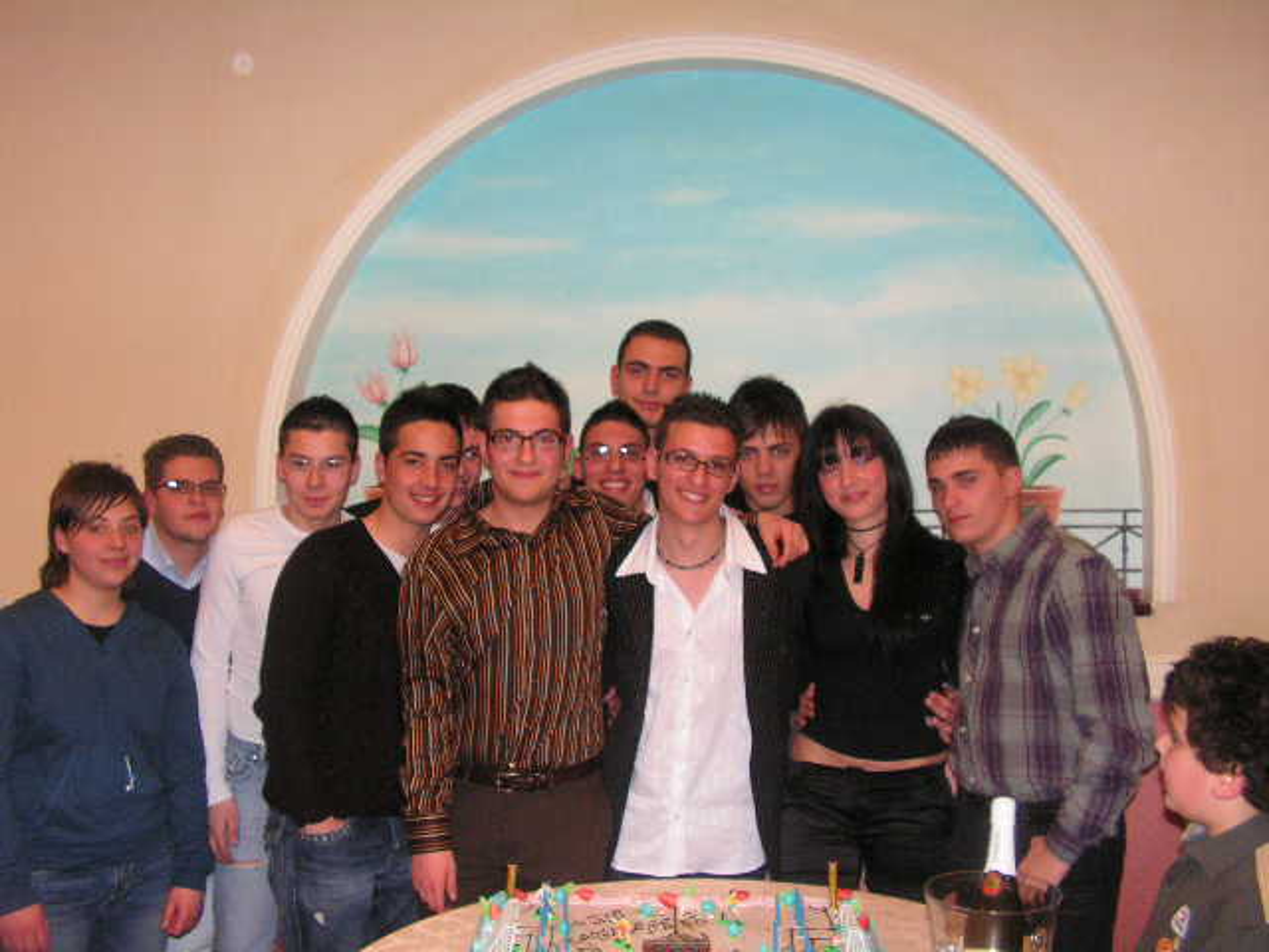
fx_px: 1393
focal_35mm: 38
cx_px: 634
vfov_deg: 37.7
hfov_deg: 49.0
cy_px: 476
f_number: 3.2
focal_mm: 6.4
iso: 200
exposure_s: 1/40
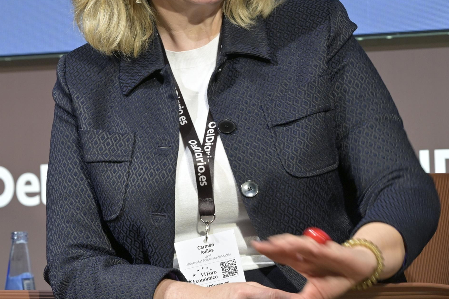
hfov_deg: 6.6
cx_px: 218
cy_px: 76
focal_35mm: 310
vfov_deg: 4.4
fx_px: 3866
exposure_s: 1/80
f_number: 5.6
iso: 400
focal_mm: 120
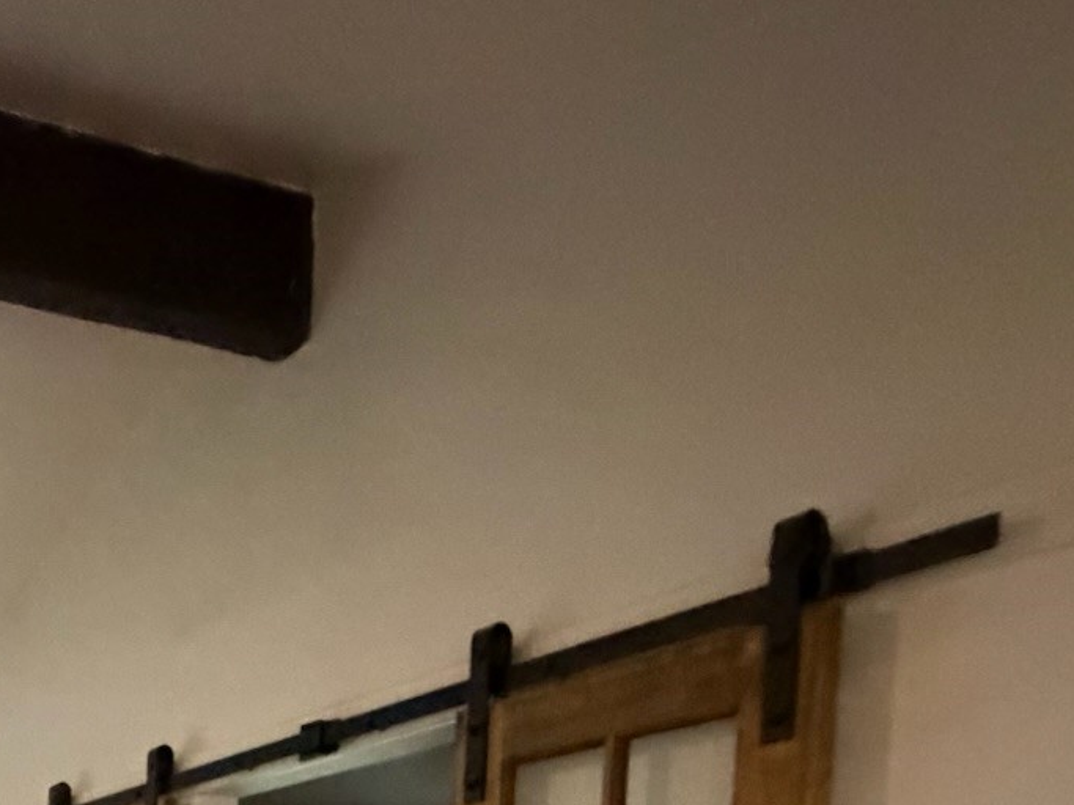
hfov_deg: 36.8
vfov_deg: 26.9
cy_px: 1132
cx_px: -143
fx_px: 1303
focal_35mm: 42
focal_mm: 2.22
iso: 1250
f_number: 2.2
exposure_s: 1/60
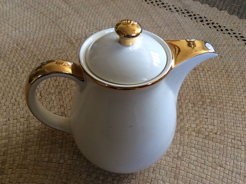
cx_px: 123
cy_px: 92
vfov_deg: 44.1
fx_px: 227
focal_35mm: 32
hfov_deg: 56.9
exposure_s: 1/25
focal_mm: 3.3
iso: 64
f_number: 2.4
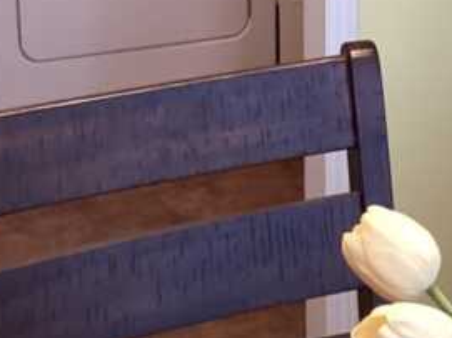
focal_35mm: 117
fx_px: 1527
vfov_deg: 12.5
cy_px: 2
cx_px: 242
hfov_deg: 16.8
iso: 200
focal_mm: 3.3
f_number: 2.4
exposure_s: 1/50
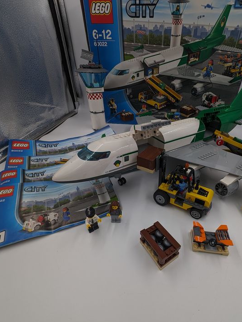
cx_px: 145
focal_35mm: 17
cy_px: 170
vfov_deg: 90.8
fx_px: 158
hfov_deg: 74.1
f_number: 1.95
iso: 106
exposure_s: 1/166
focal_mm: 2.23
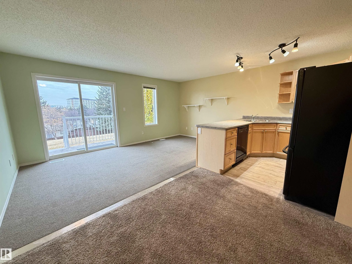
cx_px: 176
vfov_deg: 85.7
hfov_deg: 102.1
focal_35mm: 14
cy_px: 132
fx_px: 142
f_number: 2.2
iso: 400
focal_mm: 2.22
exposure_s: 1/60
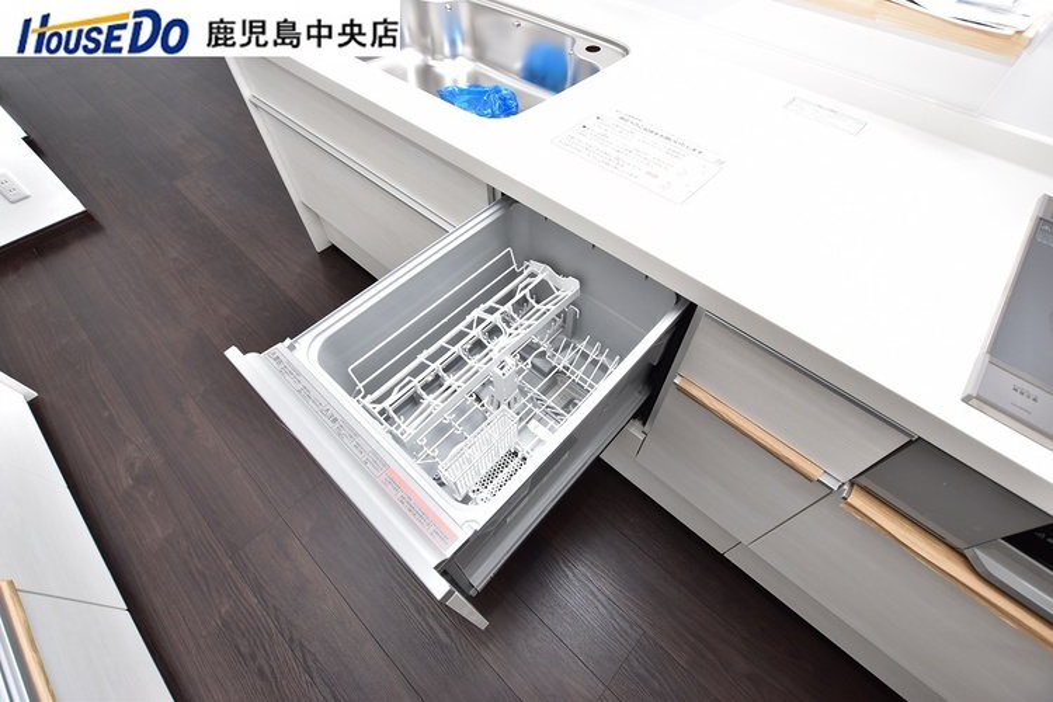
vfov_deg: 77.3
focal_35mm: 15
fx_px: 439
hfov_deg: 100.4
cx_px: 526
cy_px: 351
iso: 160
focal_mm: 10
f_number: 5
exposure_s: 1/60
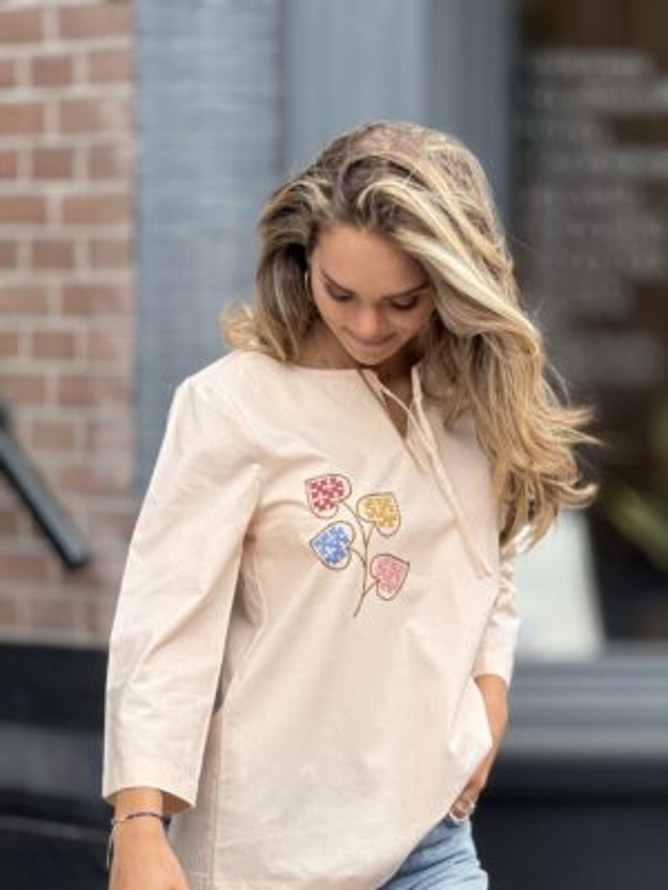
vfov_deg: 16.4
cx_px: 334
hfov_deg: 12.3
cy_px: 445
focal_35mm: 120
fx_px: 3088
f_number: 2.8
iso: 64
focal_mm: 15.66
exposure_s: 1/541
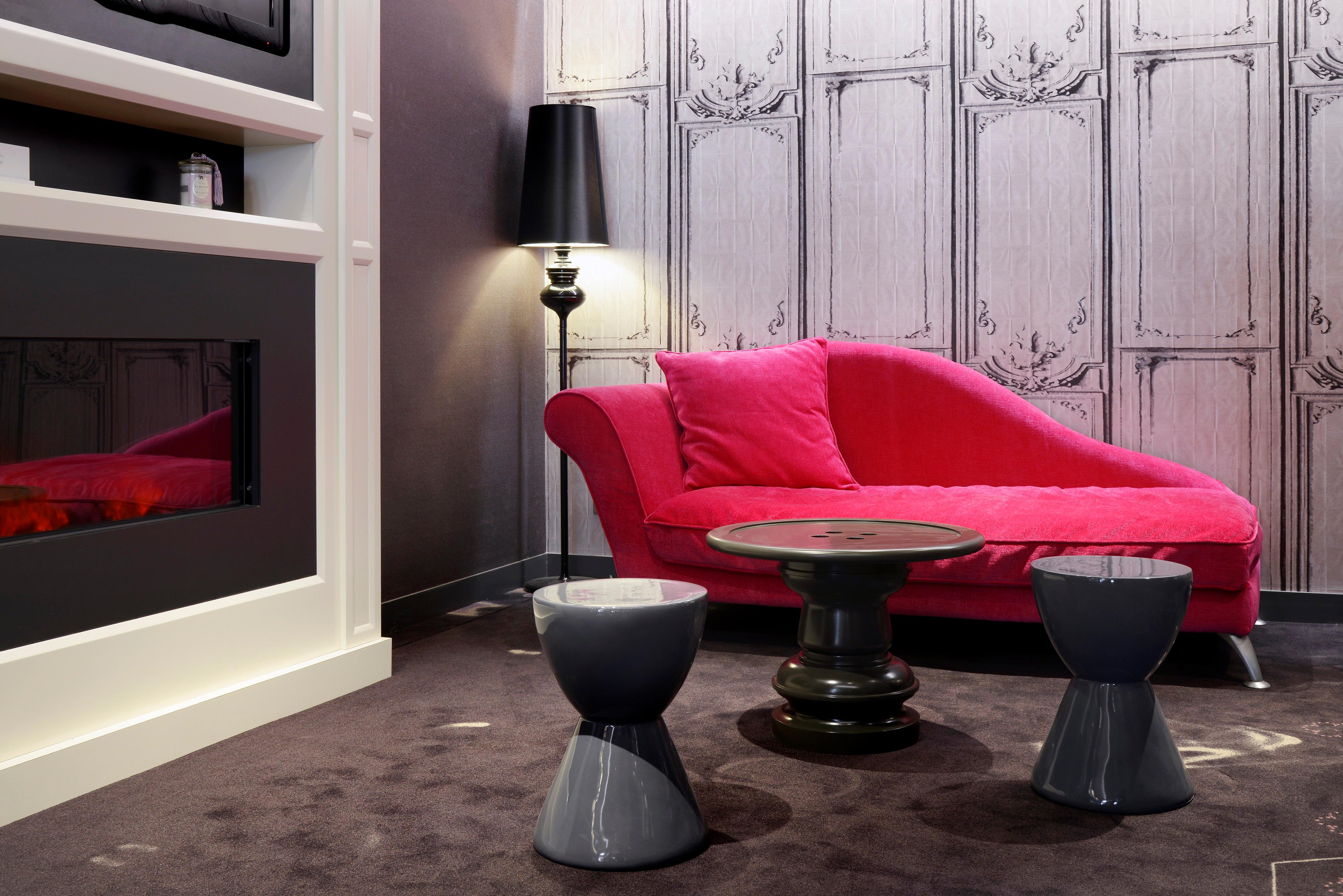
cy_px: 448
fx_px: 1306
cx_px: 672
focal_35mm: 35
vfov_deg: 37.9
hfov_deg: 54.4
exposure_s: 1/1.3
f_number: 8
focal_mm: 35
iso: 200
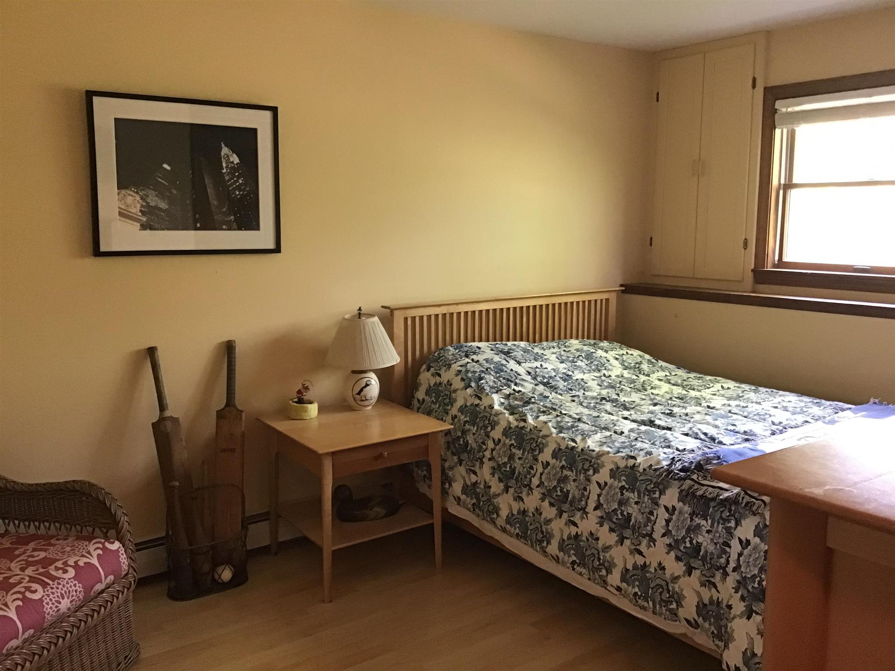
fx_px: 802
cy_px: 336
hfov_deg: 58.4
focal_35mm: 31
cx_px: 448
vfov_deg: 45.4
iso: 200
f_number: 2.4
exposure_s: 1/24
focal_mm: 3.3
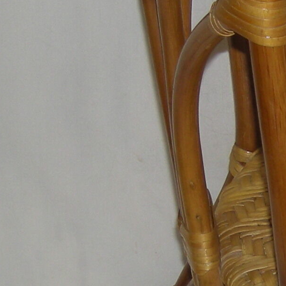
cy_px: 242
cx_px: 445
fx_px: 1458
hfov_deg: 10.7
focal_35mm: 156
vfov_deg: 11.2
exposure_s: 1/54.5
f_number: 2.8
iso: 50
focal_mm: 5.7
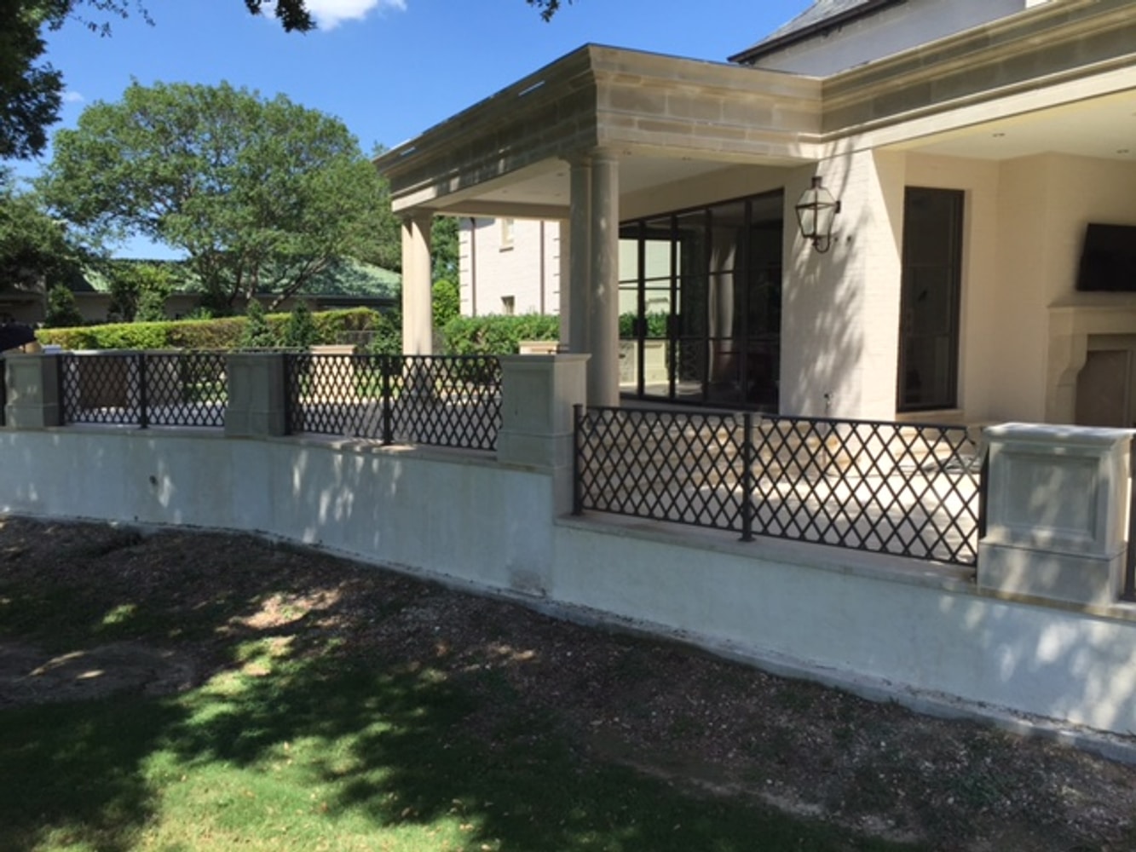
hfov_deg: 61.7
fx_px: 952
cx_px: 568
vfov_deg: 48.2
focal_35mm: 29
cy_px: 426
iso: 32
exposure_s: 1/1276
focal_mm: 4.15
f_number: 2.2
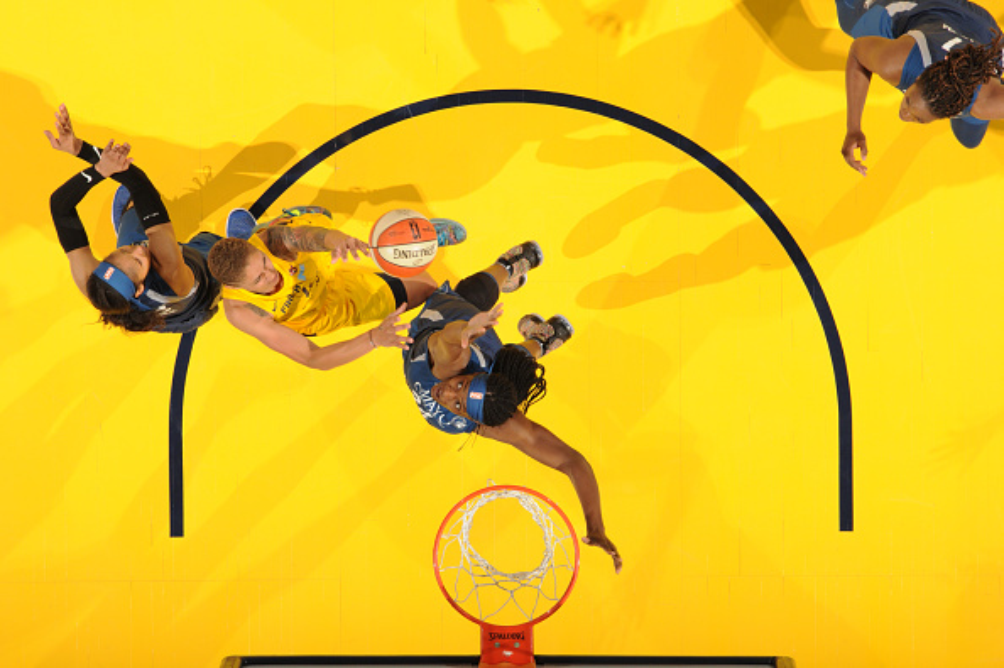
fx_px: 12539
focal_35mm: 450
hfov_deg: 4.6
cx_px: 502
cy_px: 334
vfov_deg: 3.0
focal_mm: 300
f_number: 10
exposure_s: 1/250
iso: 400
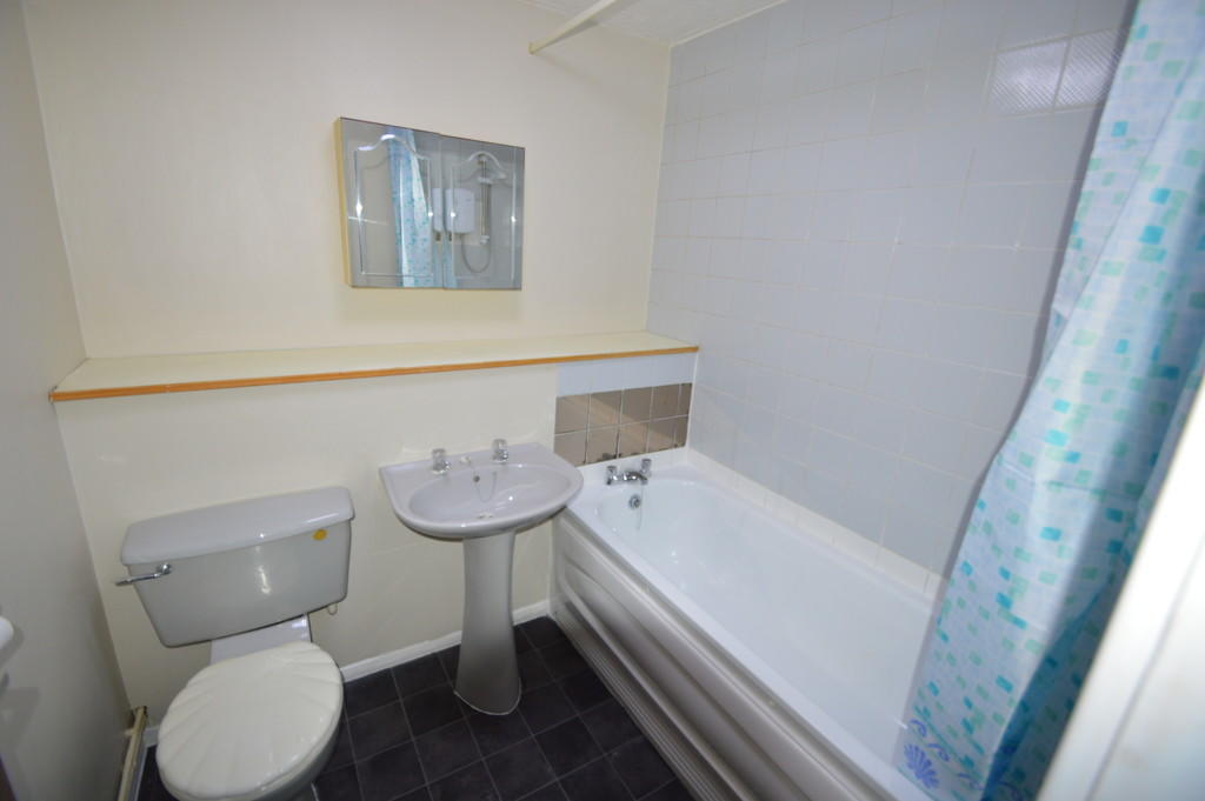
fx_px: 502
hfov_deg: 100.4
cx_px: 602
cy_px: 400
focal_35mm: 15
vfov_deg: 77.2
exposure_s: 1/60
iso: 400
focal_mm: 10
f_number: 4
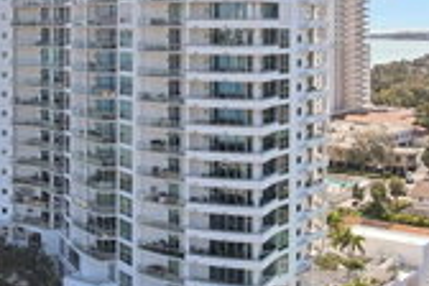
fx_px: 751
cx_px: 202
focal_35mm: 63
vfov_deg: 21.1
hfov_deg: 31.9
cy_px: 28
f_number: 2.8
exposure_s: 1/3200
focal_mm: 8.38
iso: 150
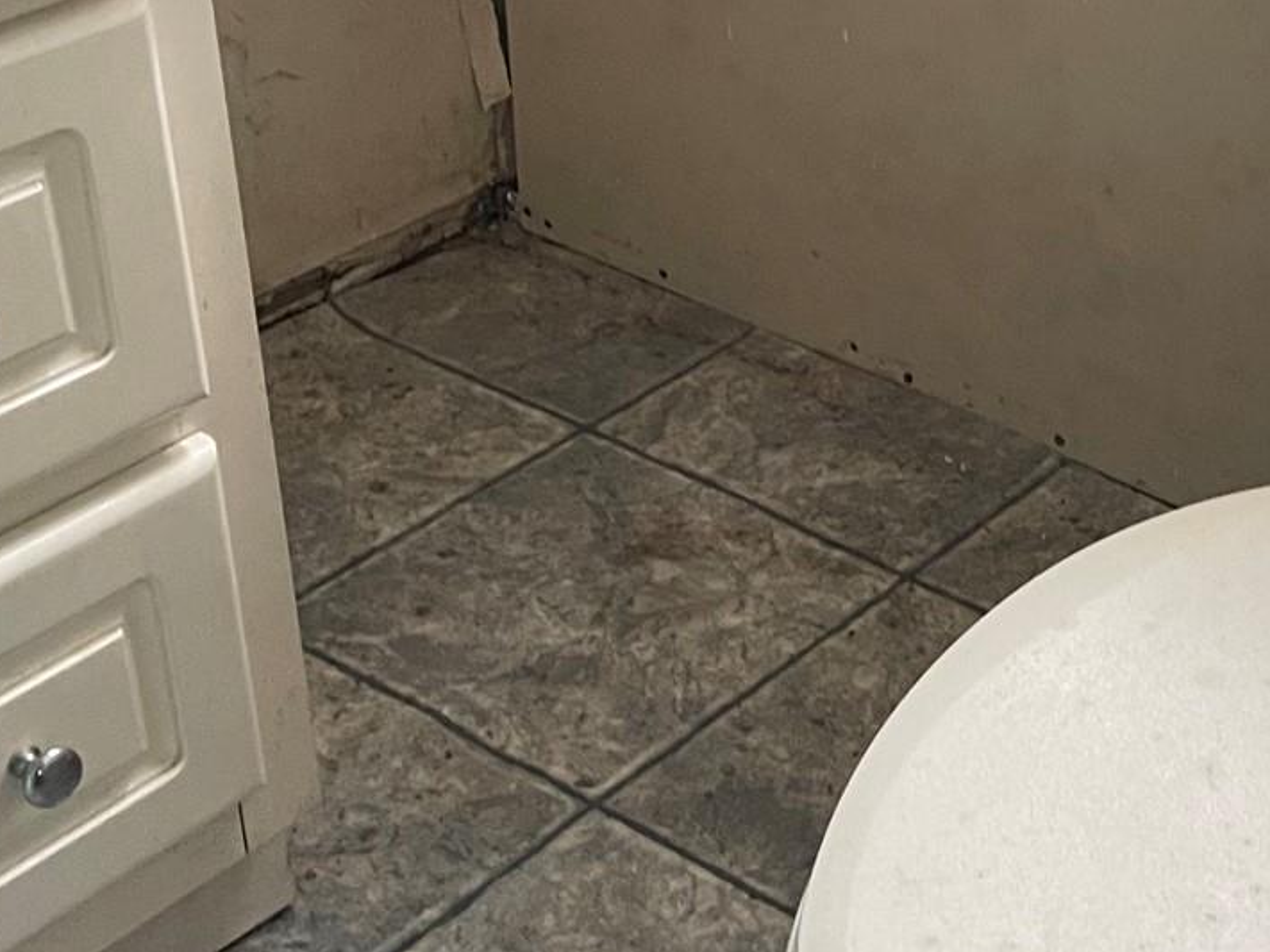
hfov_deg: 26.1
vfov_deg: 20.3
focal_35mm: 72
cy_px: 282
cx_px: 1159
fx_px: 2641
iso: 400
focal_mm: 5.1
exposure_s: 1/60
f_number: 1.6
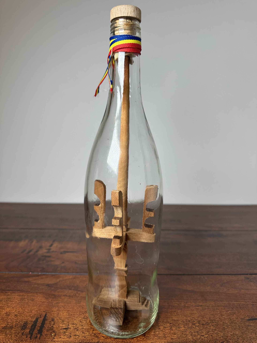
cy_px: 172
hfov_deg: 56.8
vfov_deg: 71.6
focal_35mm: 24
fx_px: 238
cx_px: 128
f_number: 1.78
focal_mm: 6.86
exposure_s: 1/120
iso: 100
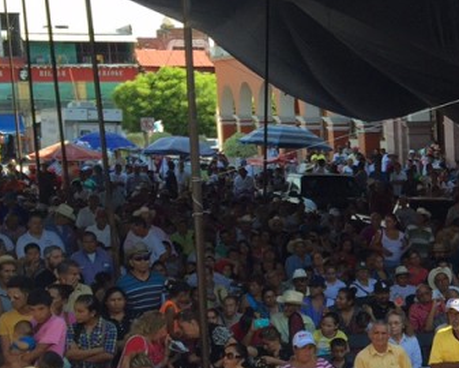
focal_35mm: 86
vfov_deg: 17.8
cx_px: 650
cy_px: 269
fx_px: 1169
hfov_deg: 19.8
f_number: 2.2
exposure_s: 1/460
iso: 32
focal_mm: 4.15
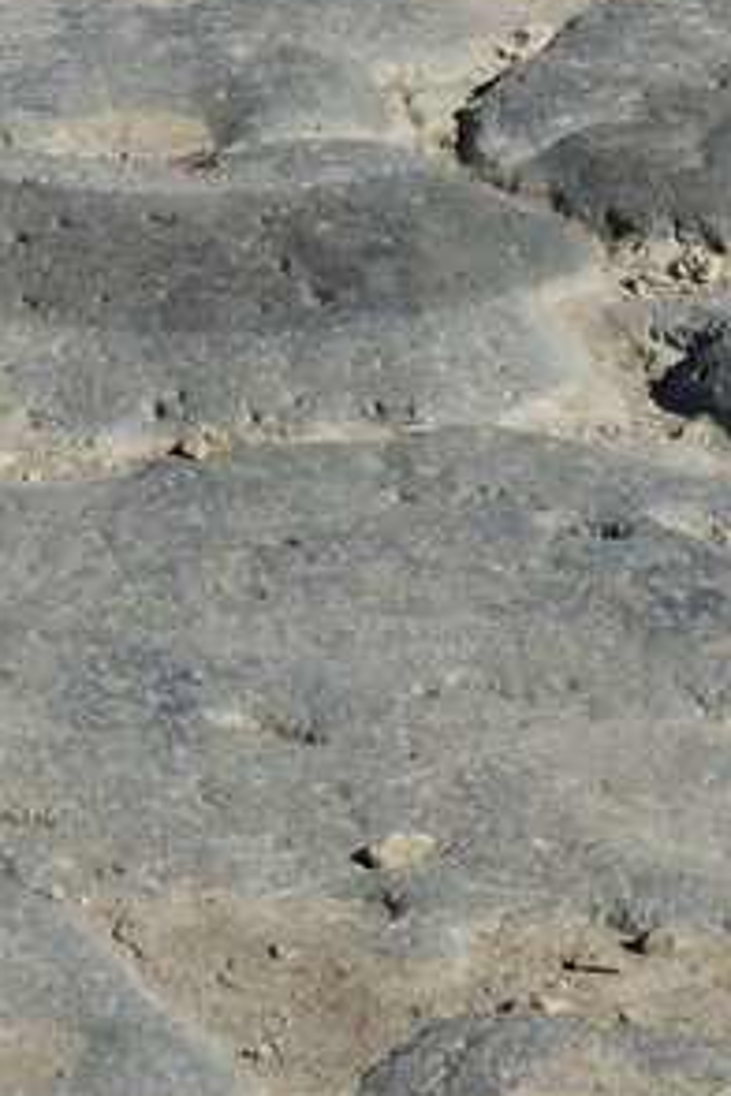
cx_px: 190
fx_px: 6304
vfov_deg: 9.5
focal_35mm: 207
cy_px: -831
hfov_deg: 6.6
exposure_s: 1/160
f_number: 18
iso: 200
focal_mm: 38
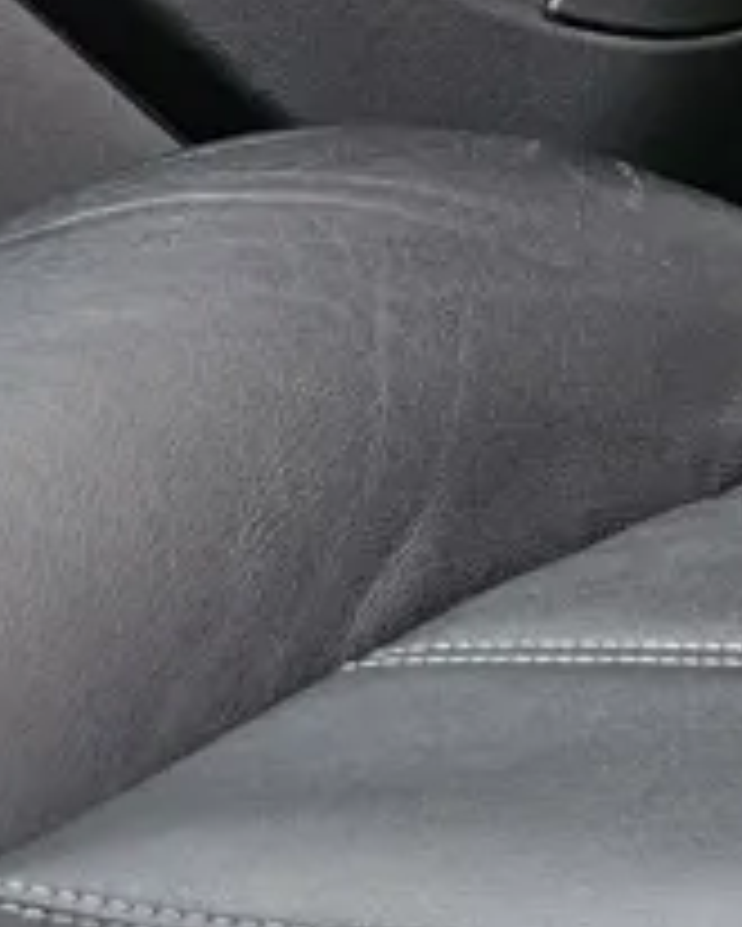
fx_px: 4307
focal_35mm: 157
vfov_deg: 11.0
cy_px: -990
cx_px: 3130
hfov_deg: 7.0
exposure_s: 1/100
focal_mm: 6.3
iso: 400
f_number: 1.7
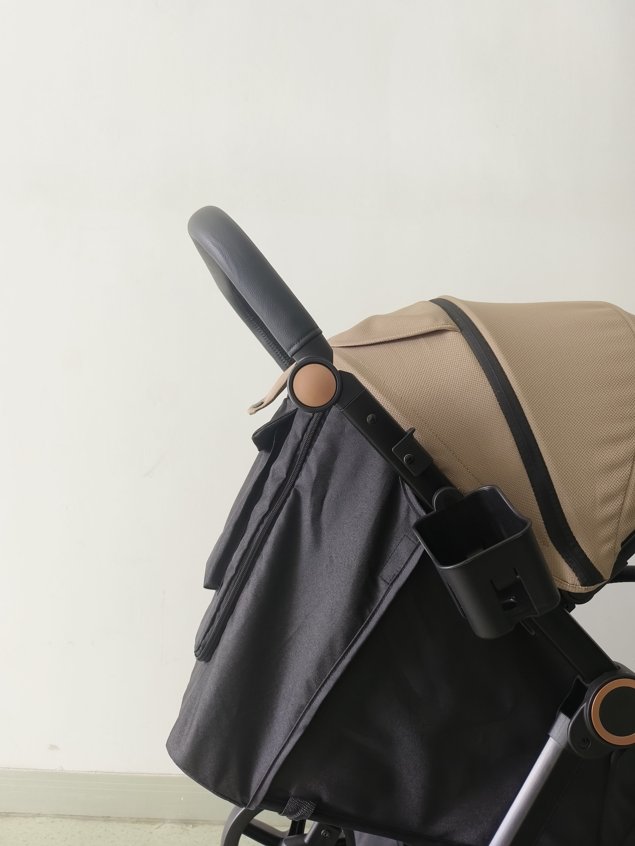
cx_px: 318
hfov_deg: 58.9
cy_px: 423
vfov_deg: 73.9
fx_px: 563
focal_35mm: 23
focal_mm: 5.5
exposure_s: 1/100
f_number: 1.75
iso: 411
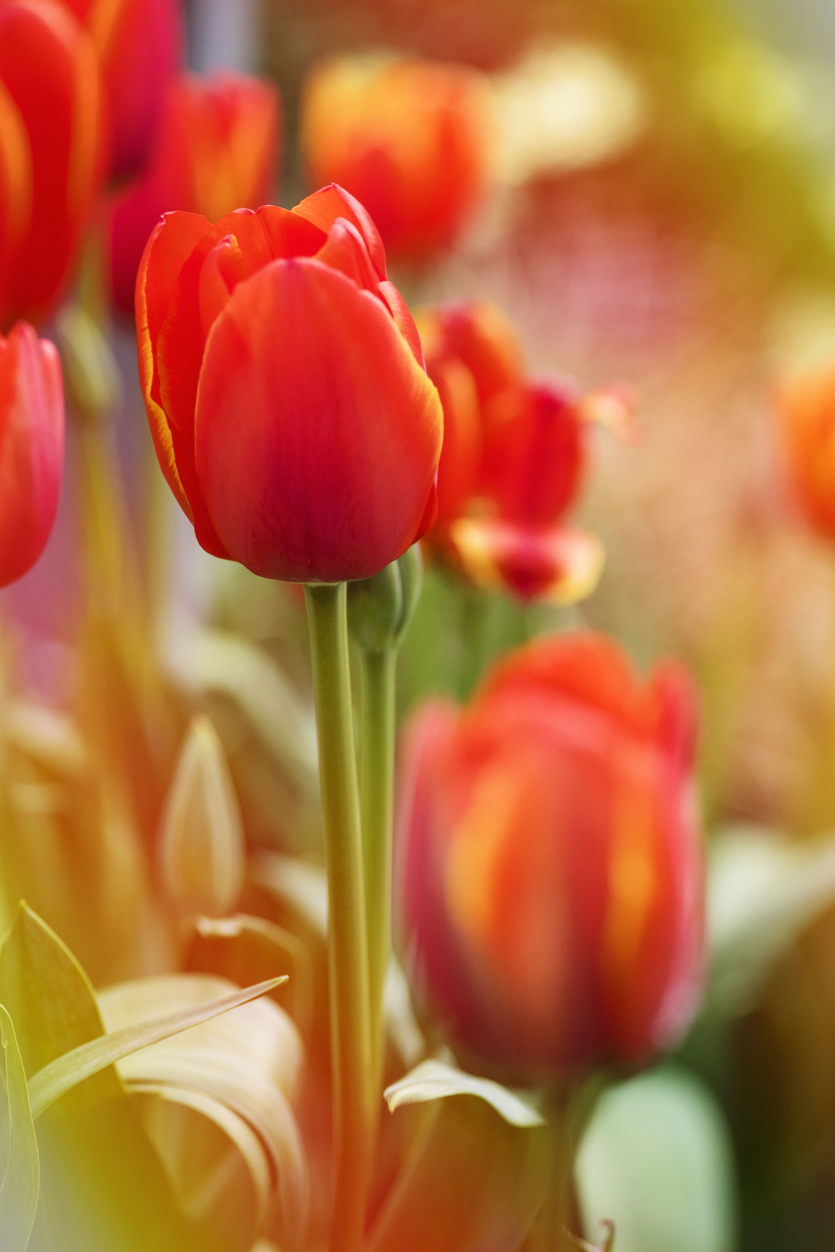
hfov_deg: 13.1
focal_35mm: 105
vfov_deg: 19.5
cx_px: 418
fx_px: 3650
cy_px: 626
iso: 1000
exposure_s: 1/1000
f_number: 4.5
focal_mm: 105
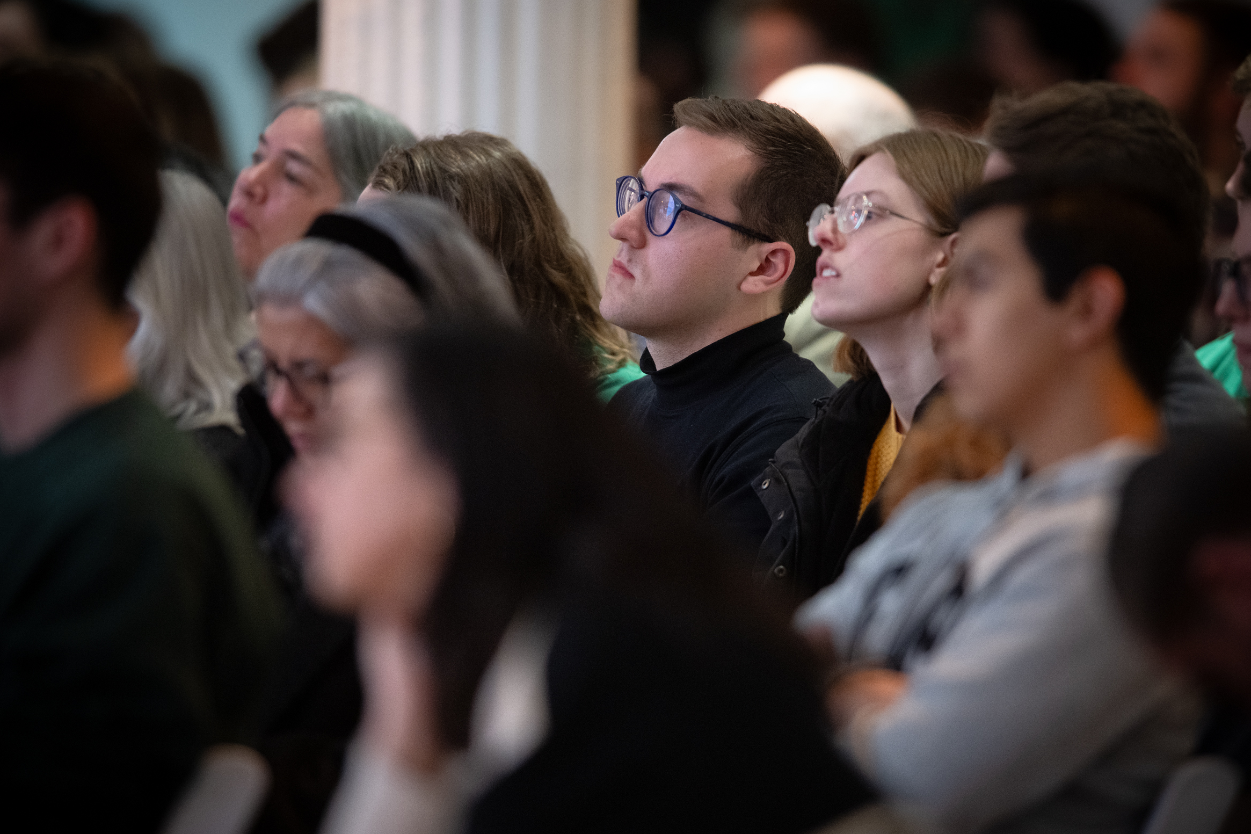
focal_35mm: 412
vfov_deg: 3.3
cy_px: 425
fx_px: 14315
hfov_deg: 5.0
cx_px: 635
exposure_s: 1/80
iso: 5000
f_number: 2.8
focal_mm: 400
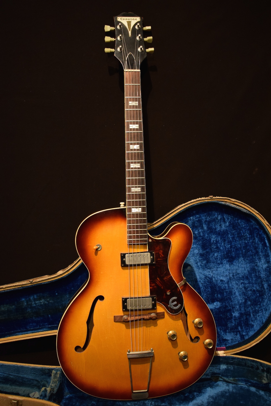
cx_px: 136
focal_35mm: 40
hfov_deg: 33.0
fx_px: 457
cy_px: 203
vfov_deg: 47.9
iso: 1800
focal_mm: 27
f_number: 4
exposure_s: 1/30
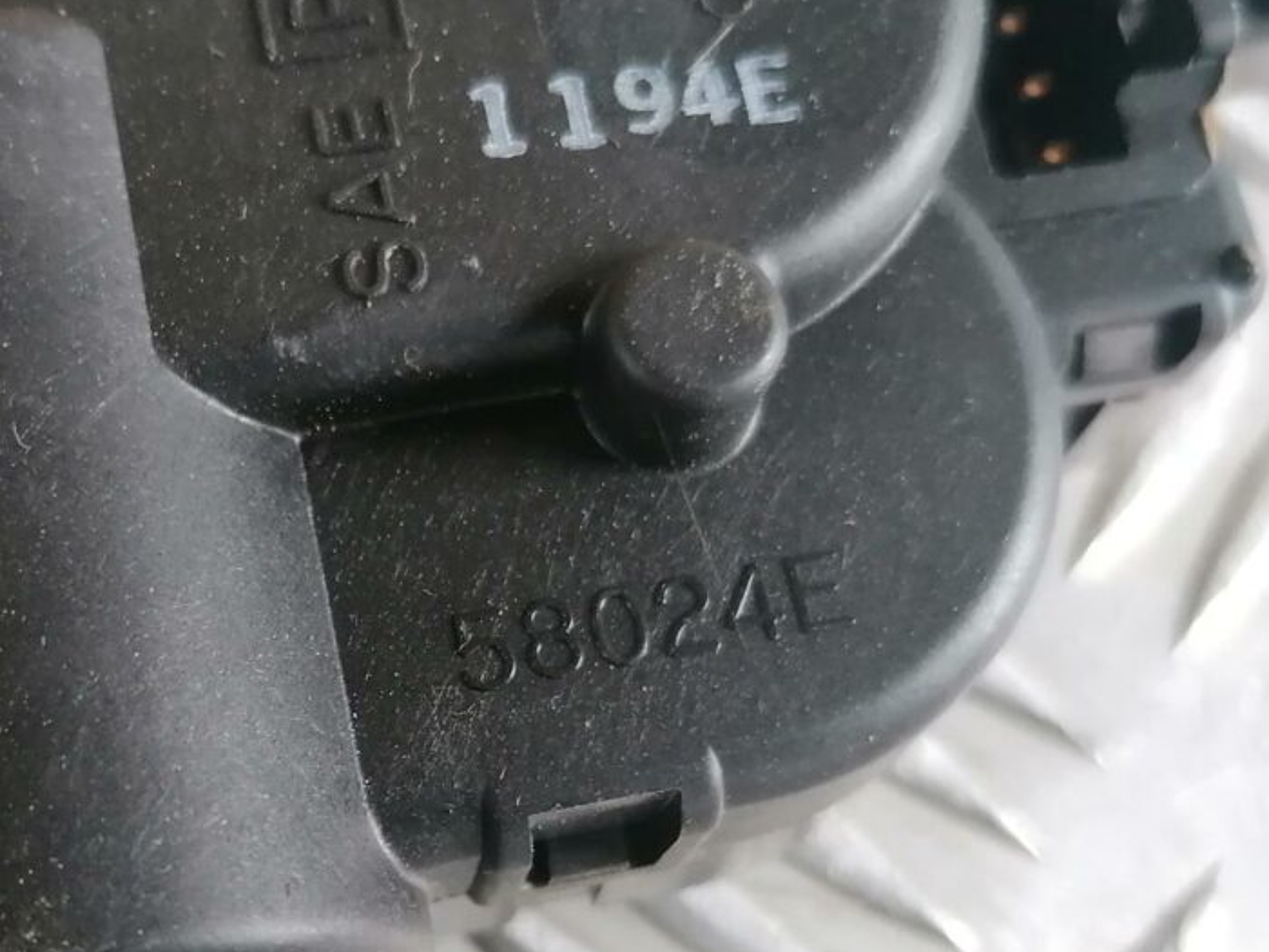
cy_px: 622
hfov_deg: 35.2
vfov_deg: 26.9
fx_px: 1980
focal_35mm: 54
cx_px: 413
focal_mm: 4.75
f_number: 1.8
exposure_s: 1/33.3
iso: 250
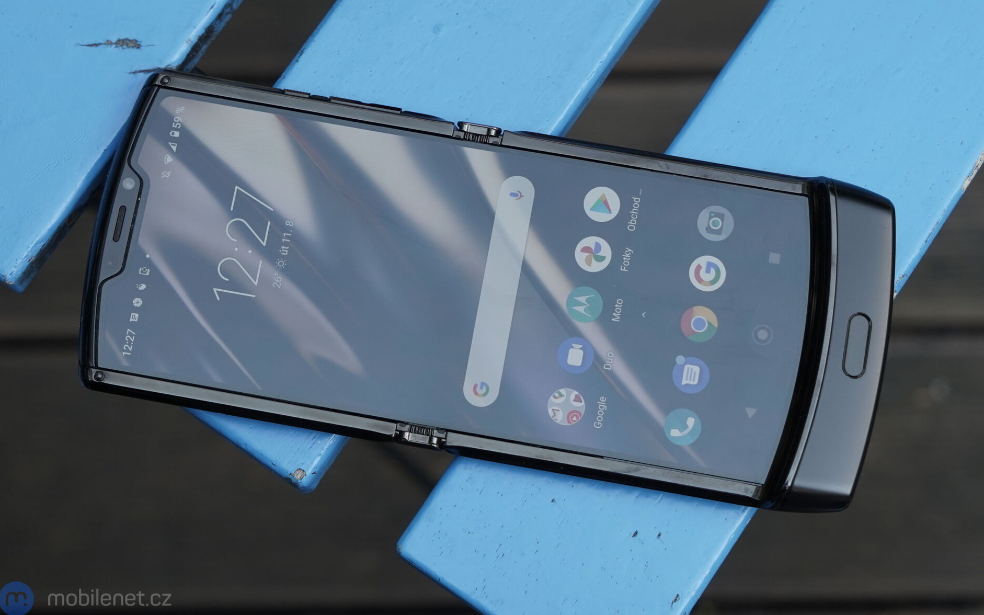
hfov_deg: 38.9
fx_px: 1394
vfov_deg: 24.9
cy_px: 295
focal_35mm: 52
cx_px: 487
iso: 320
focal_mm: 50
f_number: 6.3
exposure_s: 1/200
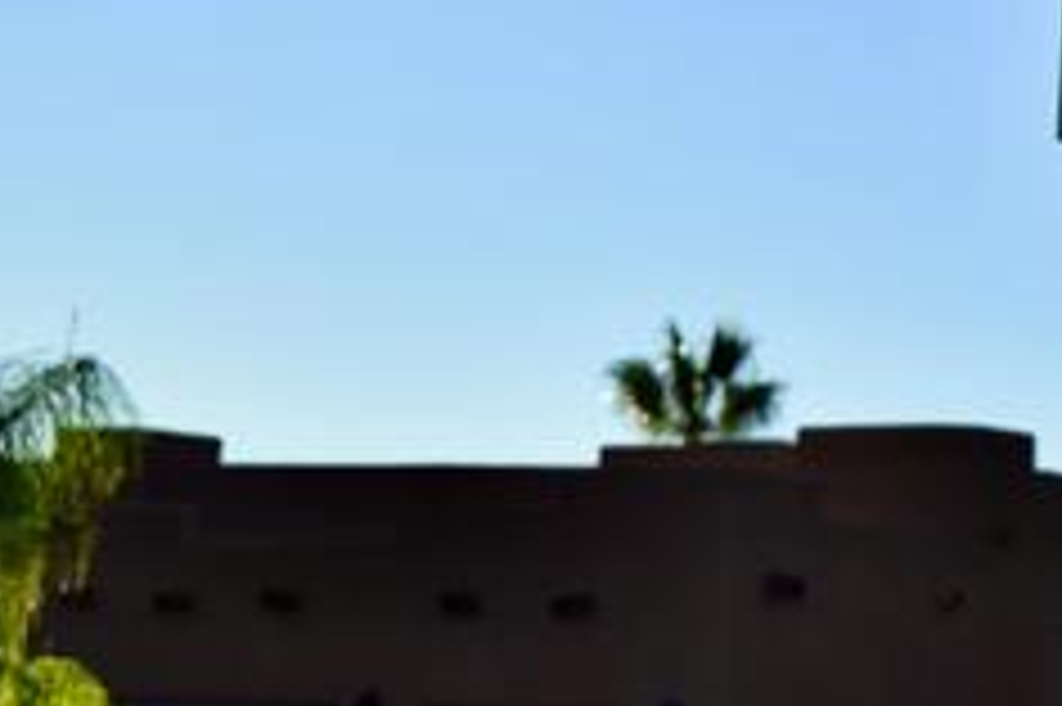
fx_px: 4805
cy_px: -47
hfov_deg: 12.2
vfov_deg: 8.4
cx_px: 1404
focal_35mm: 163
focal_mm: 40
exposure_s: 1/1600
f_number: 6.3
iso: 400
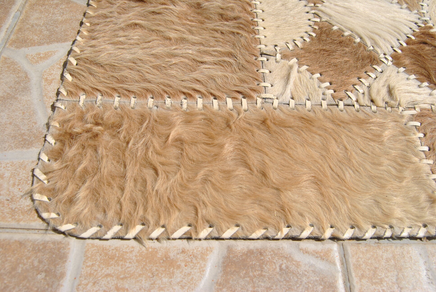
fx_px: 437
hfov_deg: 53.1
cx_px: 218
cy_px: 146
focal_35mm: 36
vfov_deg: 37.0
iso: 100
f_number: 9
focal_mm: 24
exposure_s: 1/320
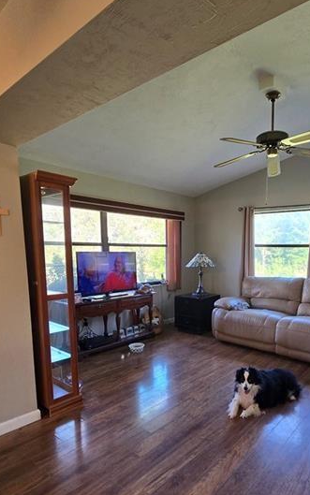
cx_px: 203
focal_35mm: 20
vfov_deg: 84.4
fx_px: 270
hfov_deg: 58.5
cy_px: 287
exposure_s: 1/60
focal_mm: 2.2
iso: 160
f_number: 2.2
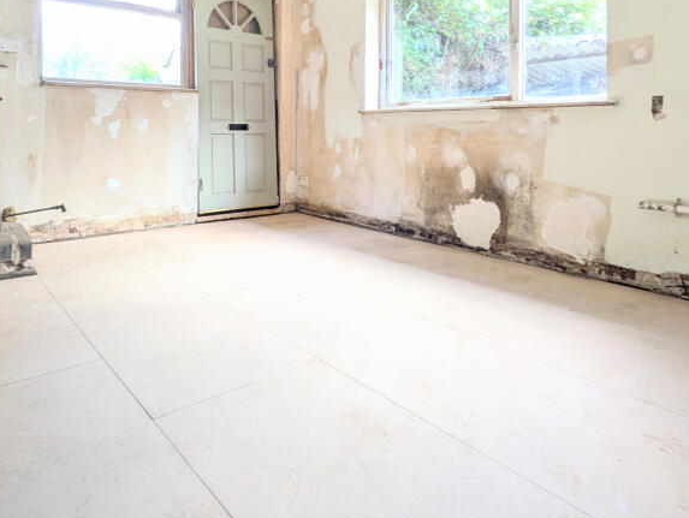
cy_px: 129
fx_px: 498
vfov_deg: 52.5
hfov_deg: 68.7
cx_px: 278
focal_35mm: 25
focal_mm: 1.83
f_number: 2.2
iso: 197
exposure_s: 1/50
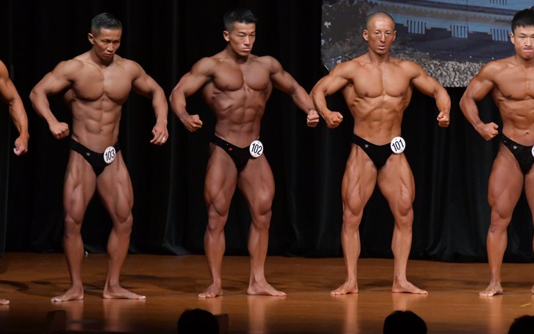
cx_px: 267
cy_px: 159
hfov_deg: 7.2
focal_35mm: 292
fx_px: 4250
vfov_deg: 4.5
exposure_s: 1/400
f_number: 5.6
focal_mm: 190
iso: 5000
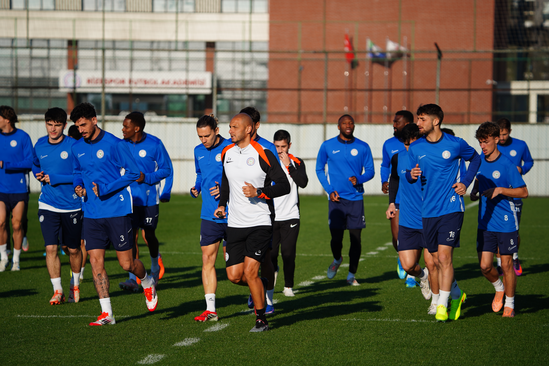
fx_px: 3980
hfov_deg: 7.9
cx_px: 274
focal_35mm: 261
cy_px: 183
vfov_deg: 5.3
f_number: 5.6
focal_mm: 261
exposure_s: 1/800
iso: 125
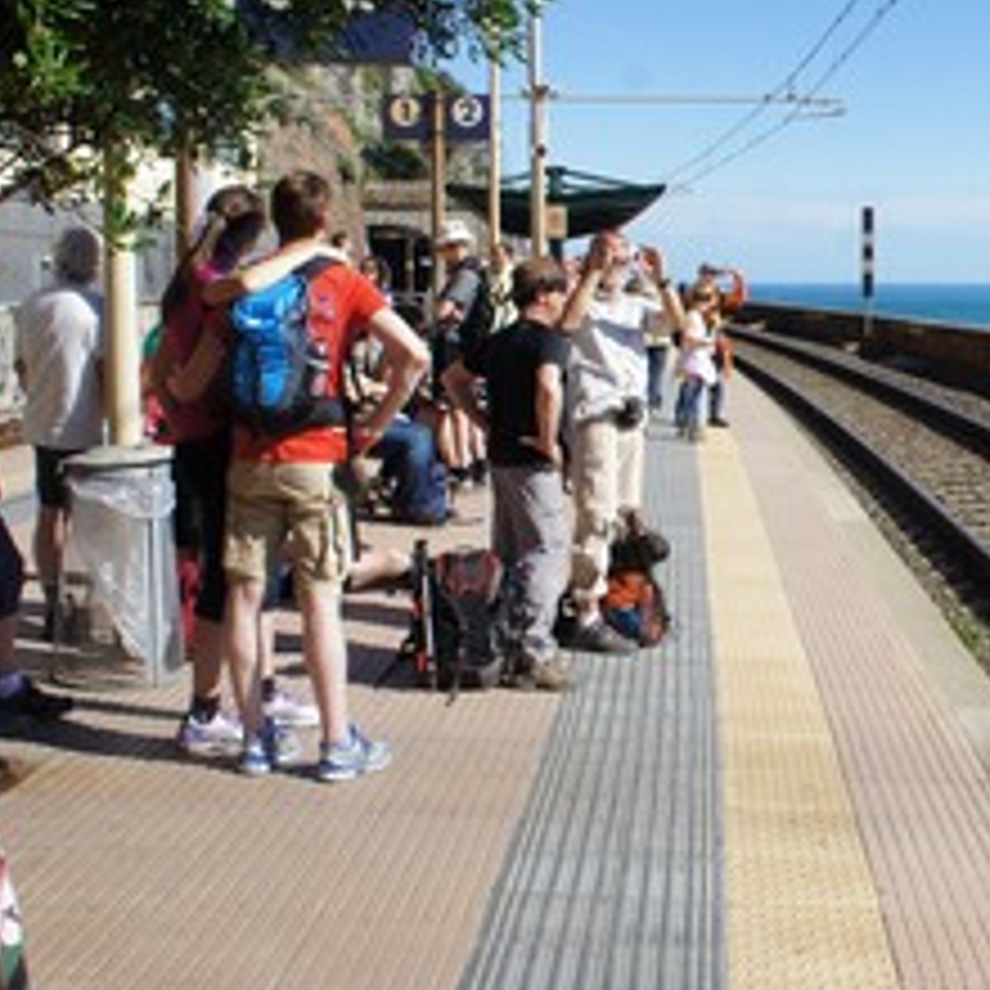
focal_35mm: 48
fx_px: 1553
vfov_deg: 35.3
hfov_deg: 33.2
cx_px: 922
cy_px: 423
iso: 250
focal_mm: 18
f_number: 11
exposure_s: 1/250
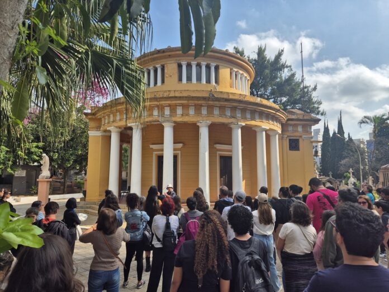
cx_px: 194
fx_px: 258
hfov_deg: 73.9
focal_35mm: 23
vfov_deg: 58.9
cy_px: 146
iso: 25
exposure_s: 1/1728
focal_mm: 5.4
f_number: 1.8
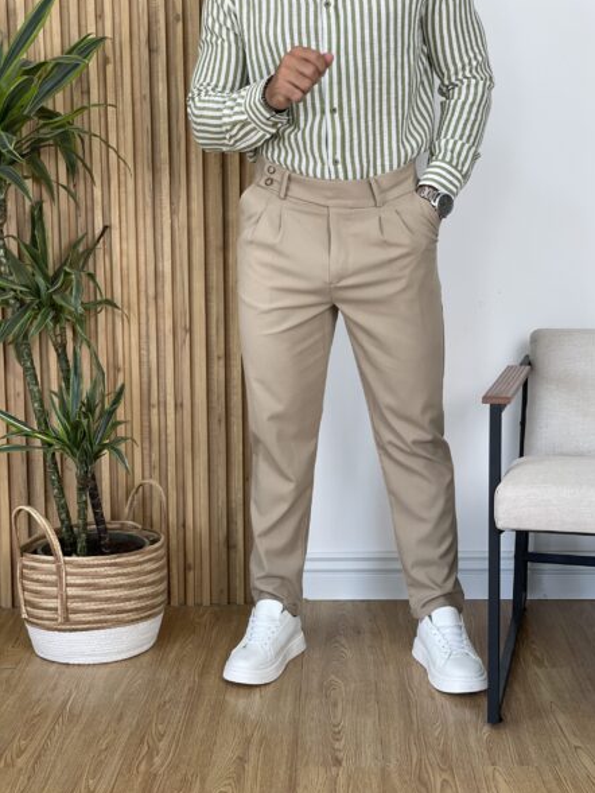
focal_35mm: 53
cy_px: 394
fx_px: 1214
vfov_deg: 36.2
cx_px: 302
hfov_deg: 27.5
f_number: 2
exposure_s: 1/100
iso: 64
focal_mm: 6
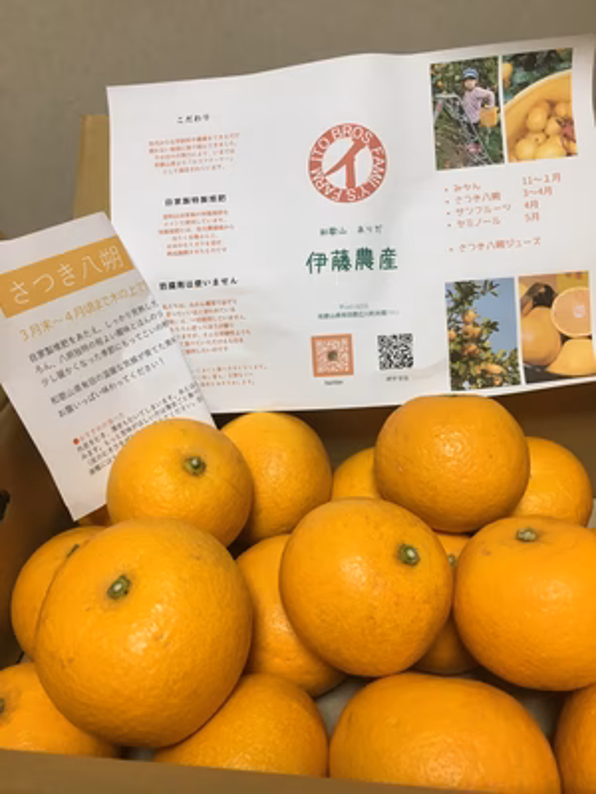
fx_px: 666
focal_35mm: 29
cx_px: 298
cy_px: 397
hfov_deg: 48.2
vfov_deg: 61.7
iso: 32
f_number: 2.2
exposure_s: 1/30
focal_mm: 4.15
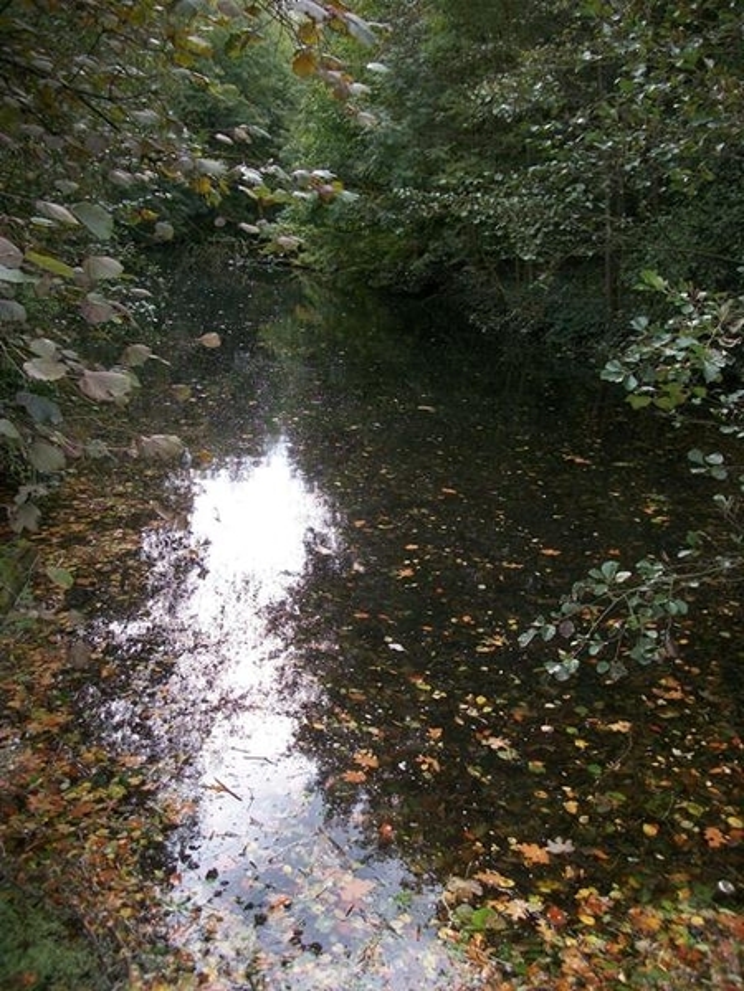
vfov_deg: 56.8
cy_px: 496
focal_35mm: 32
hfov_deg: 44.2
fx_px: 917
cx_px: 372
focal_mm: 5.7
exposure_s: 1/125
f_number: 2.9
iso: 80
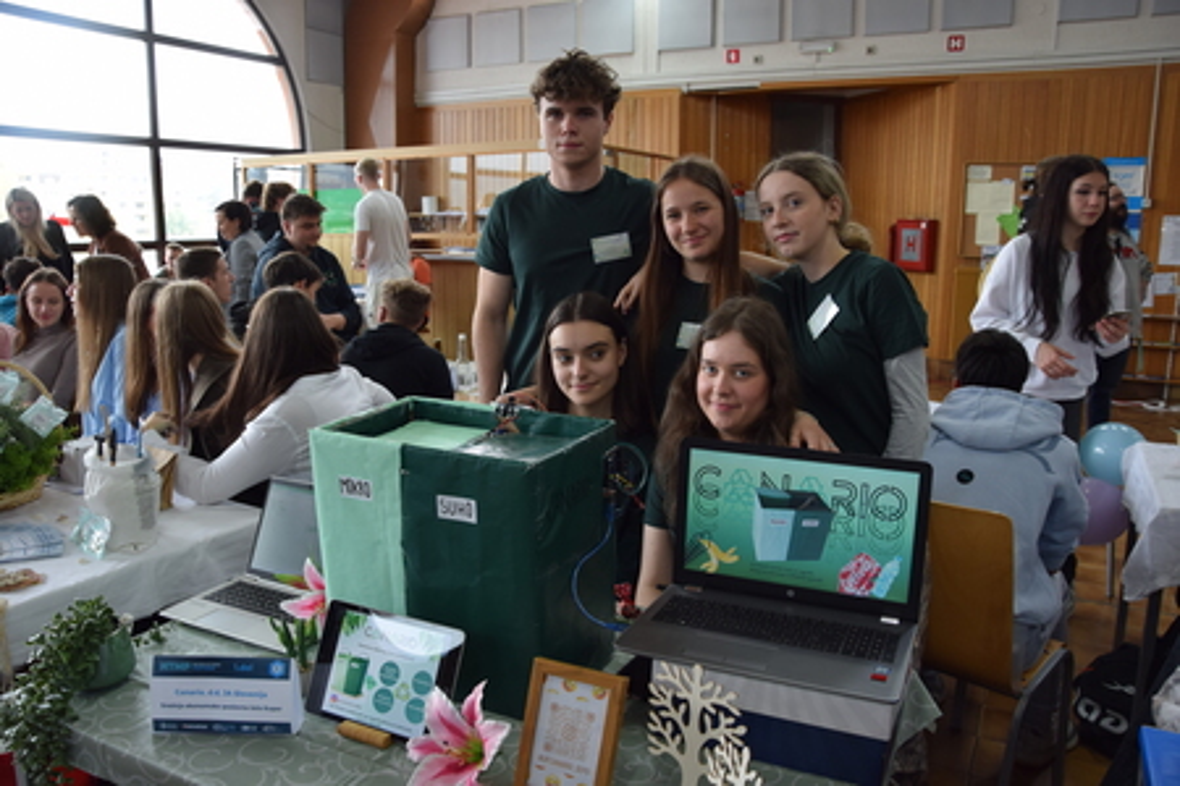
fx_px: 885
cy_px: 393
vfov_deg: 47.9
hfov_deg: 67.4
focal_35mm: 27
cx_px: 590
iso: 400
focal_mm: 18
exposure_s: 1/80
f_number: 4.5
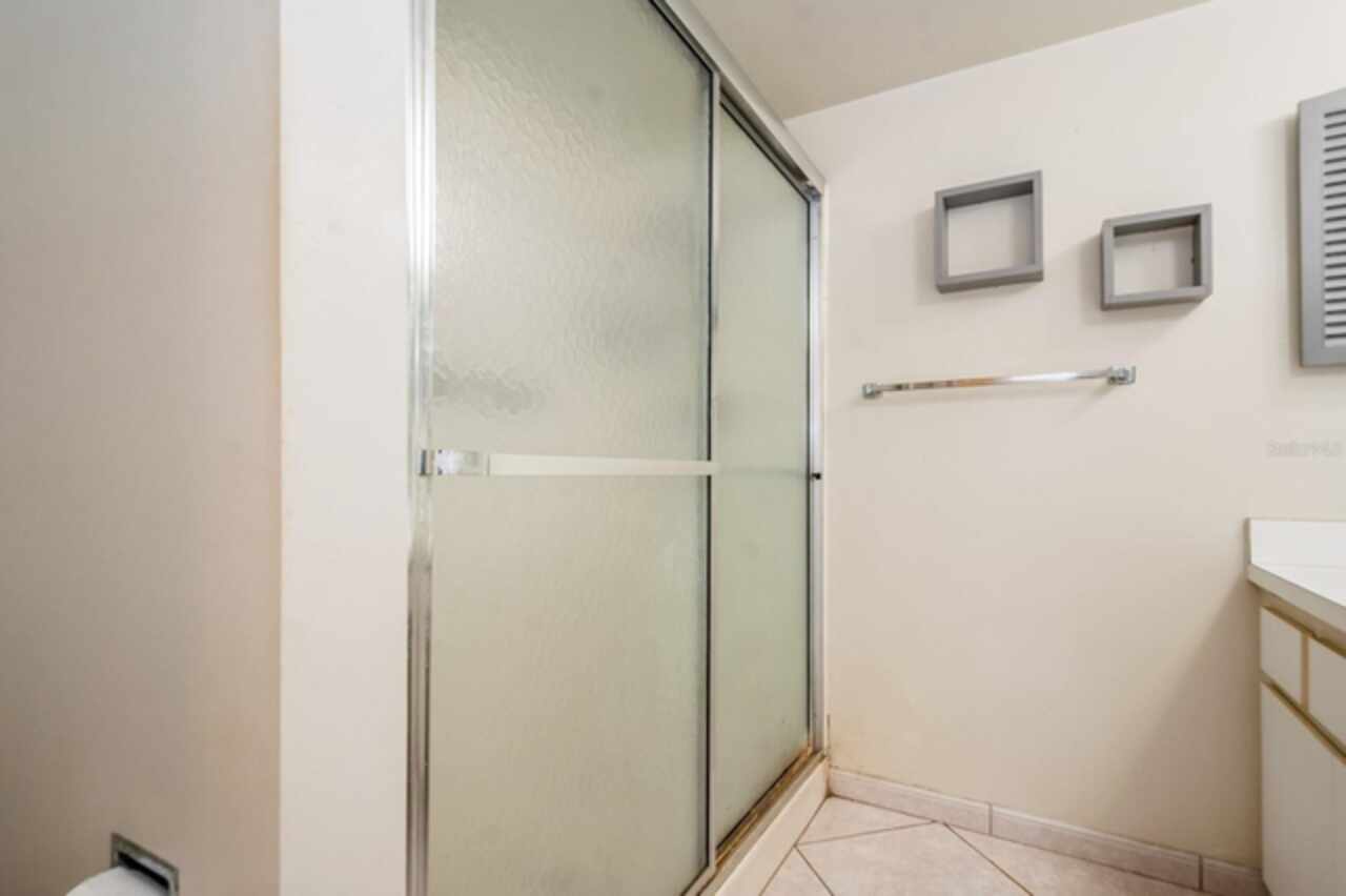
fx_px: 617
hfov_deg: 95.0
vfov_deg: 72.0
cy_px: 448
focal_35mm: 16
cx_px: 673
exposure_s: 1/13
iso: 200
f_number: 8
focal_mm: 11
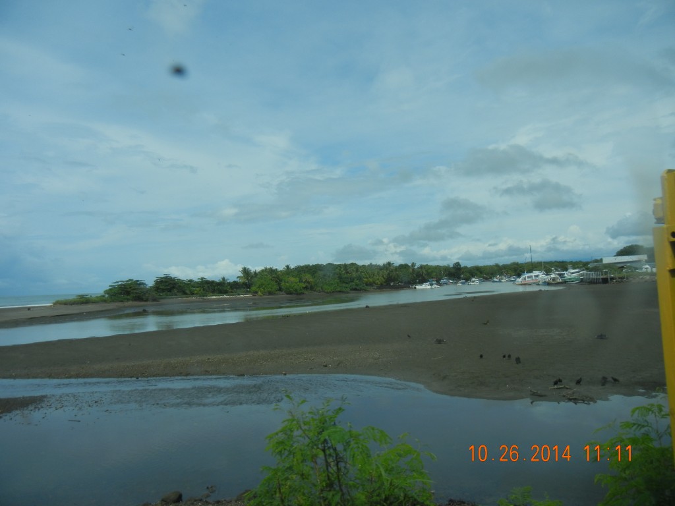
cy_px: 253
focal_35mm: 30
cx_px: 338
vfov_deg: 46.8
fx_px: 585
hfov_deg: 60.0
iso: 160
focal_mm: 5.4
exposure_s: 1/791
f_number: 7
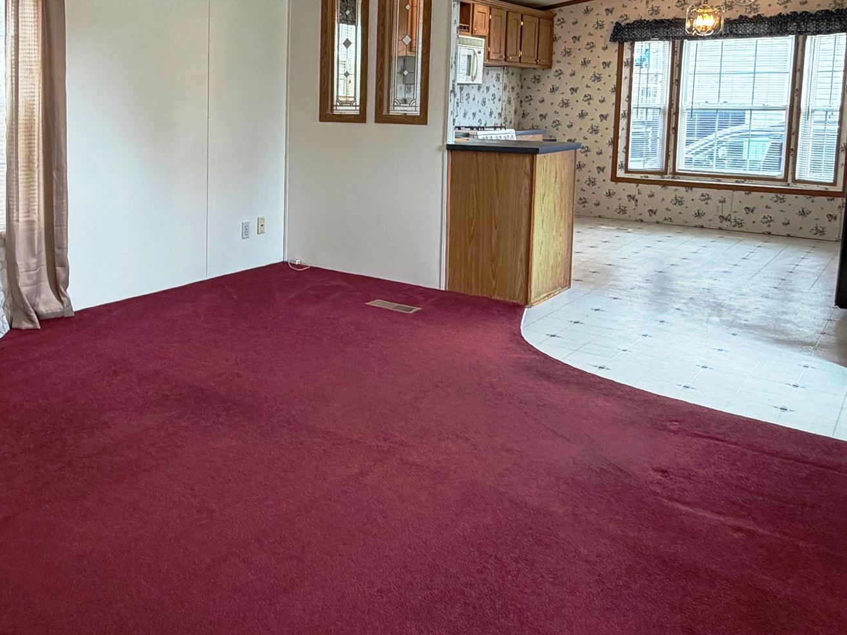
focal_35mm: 33
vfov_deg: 41.9
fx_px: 807
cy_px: 174
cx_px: 237
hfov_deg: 53.4
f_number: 2.2
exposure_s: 1/60
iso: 250
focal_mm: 2.22
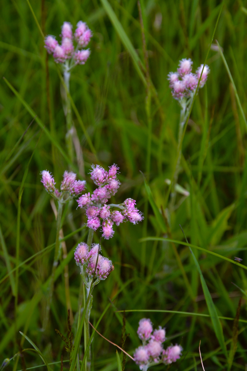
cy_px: 186
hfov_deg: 10.8
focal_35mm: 128
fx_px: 1312
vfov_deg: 16.1
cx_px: 124
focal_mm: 85
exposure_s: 1/160
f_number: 8
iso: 400
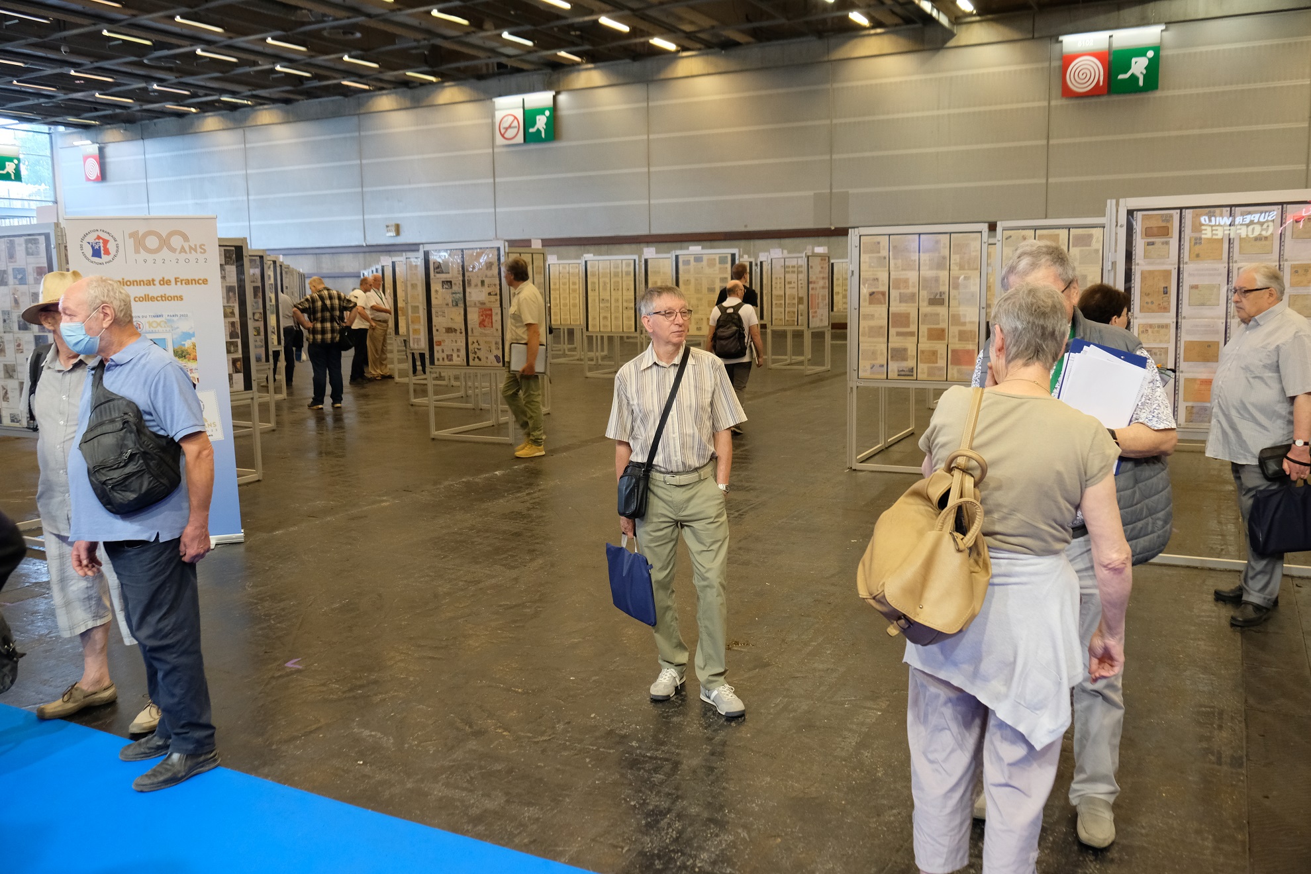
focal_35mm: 29
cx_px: 656
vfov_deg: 45.0
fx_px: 1056
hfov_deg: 63.7
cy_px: 437
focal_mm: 19
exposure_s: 1/60
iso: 1600
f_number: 3.6
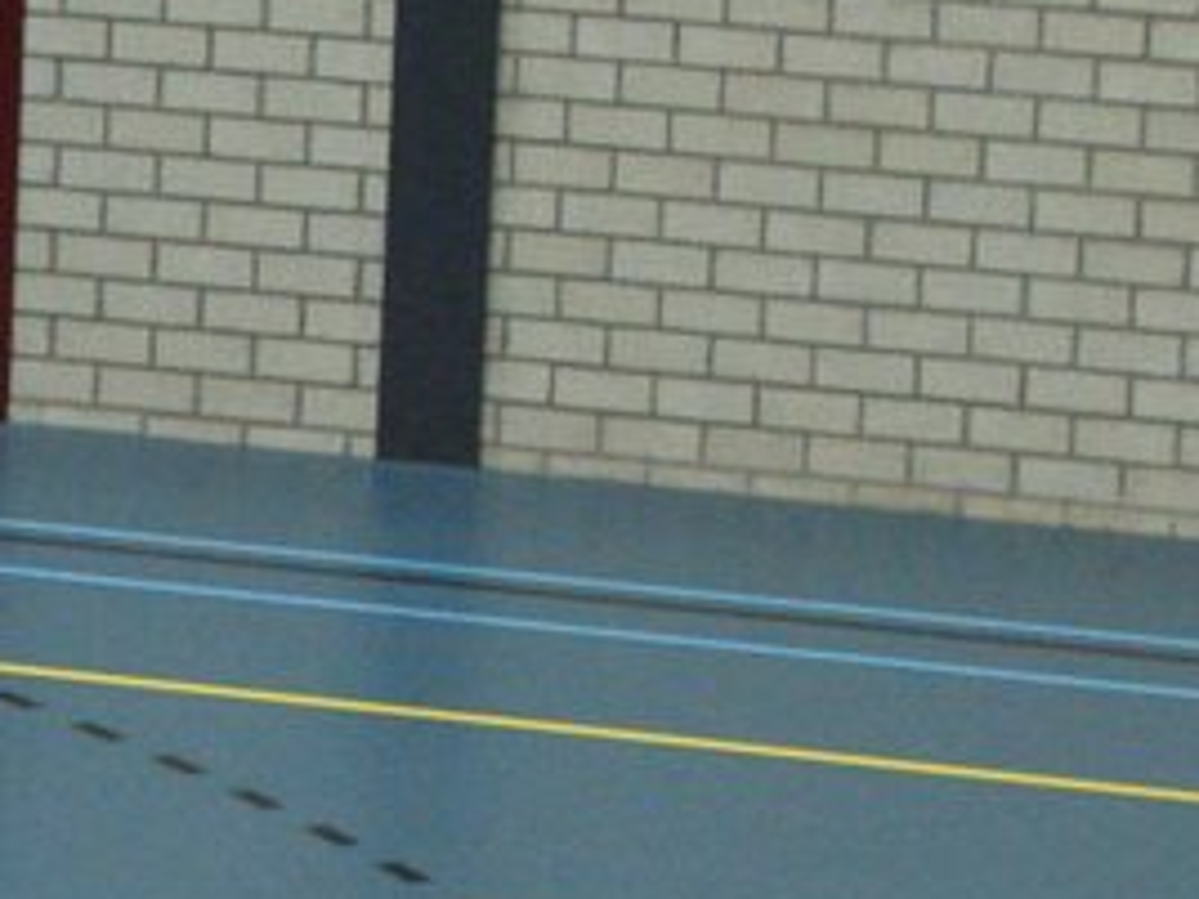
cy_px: 803
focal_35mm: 226
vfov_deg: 6.6
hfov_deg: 8.2
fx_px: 7833
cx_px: -1467
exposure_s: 1/200
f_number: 4.5
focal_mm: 35
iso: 800
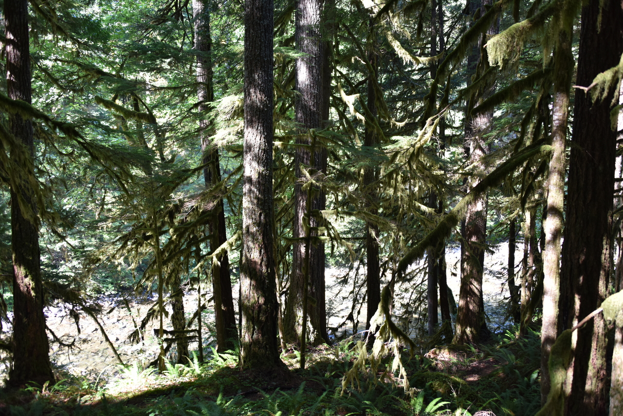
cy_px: 208
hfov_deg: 55.8
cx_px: 312
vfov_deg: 38.9
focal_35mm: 34
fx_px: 588
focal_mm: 34
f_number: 3.8
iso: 400
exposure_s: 1/80
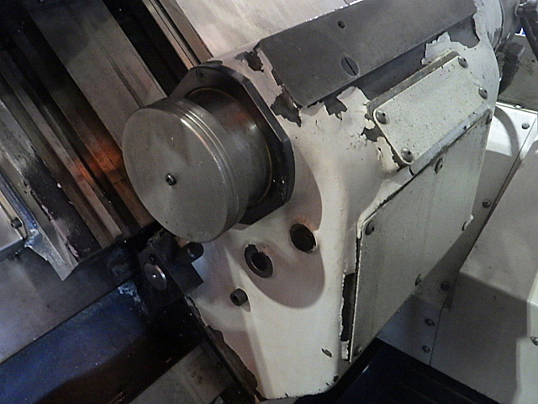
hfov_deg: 54.0
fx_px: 528
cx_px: 269
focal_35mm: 34
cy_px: 202
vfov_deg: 41.8
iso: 1600
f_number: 3.8
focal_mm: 6.1
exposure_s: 1/20
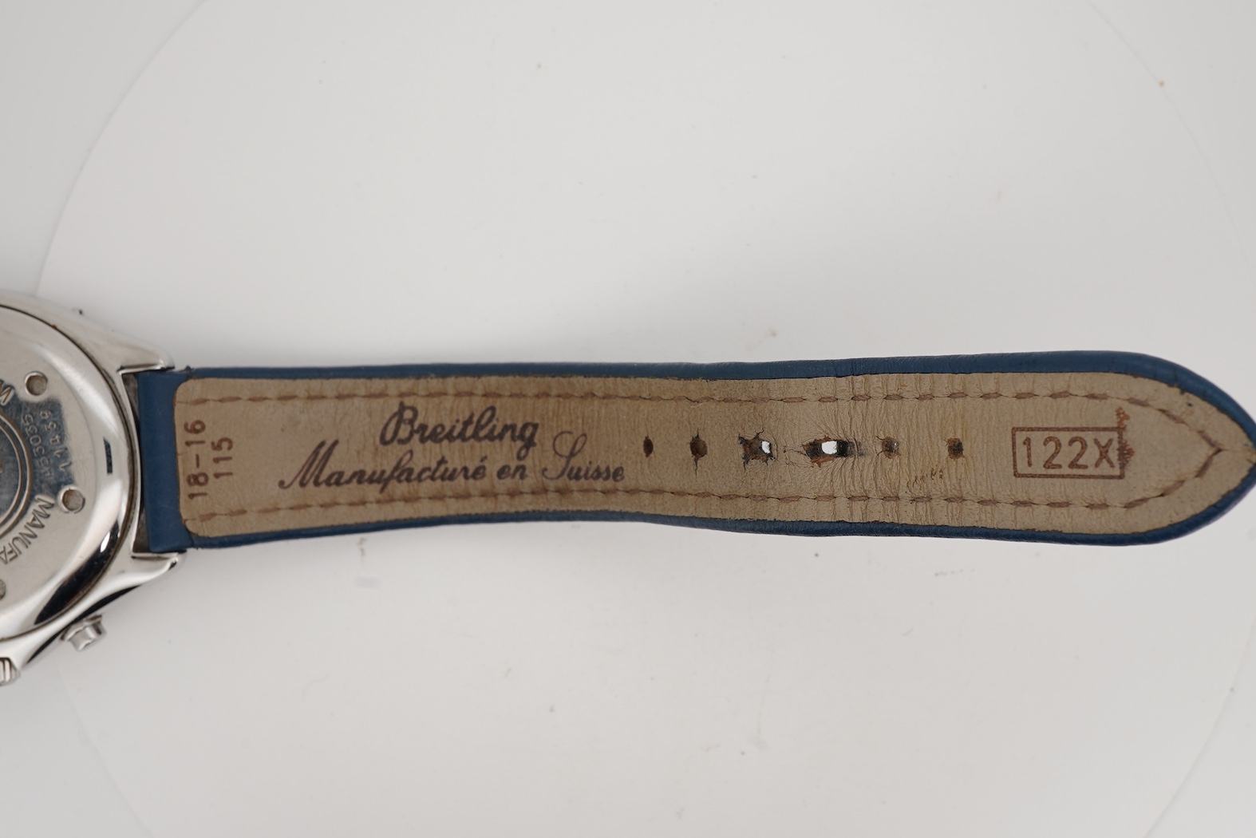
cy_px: 419
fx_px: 1570
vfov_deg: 29.9
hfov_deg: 43.6
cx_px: 628
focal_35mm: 45
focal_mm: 30
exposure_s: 1/160
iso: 160
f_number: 22
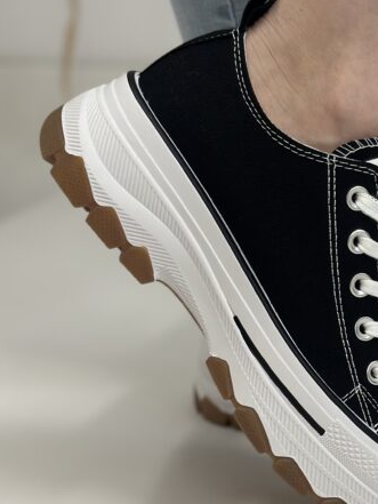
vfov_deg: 22.5
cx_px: 340
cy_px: 257
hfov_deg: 16.8
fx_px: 1266
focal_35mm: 87
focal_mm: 6.86
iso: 125
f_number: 1.78
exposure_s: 1/100
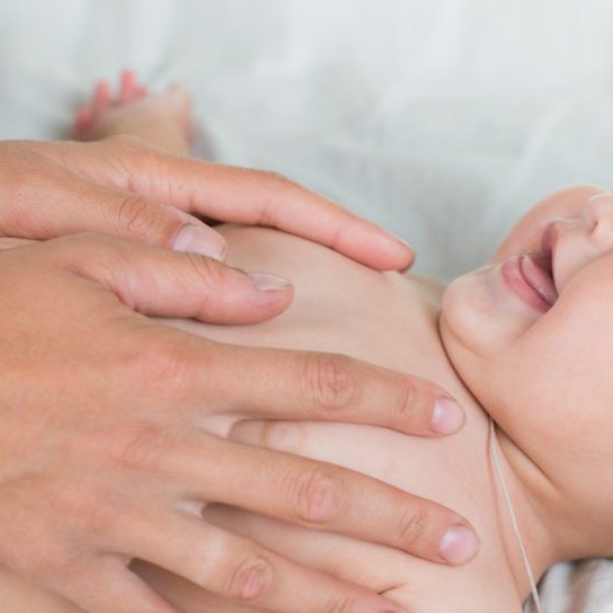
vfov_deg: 21.6
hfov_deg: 21.5
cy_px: 378
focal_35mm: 80
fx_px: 1603
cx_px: 429
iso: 100
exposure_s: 1/160
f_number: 5
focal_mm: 50
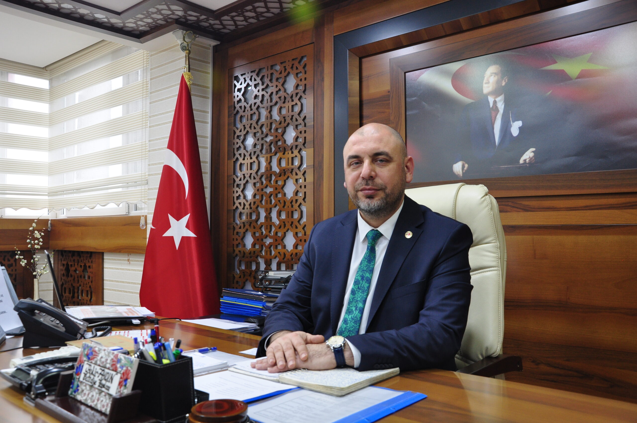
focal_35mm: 32
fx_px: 557
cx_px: 318
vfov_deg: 41.6
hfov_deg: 59.6
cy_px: 212
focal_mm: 21
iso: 640
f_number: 6.3
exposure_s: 1/20
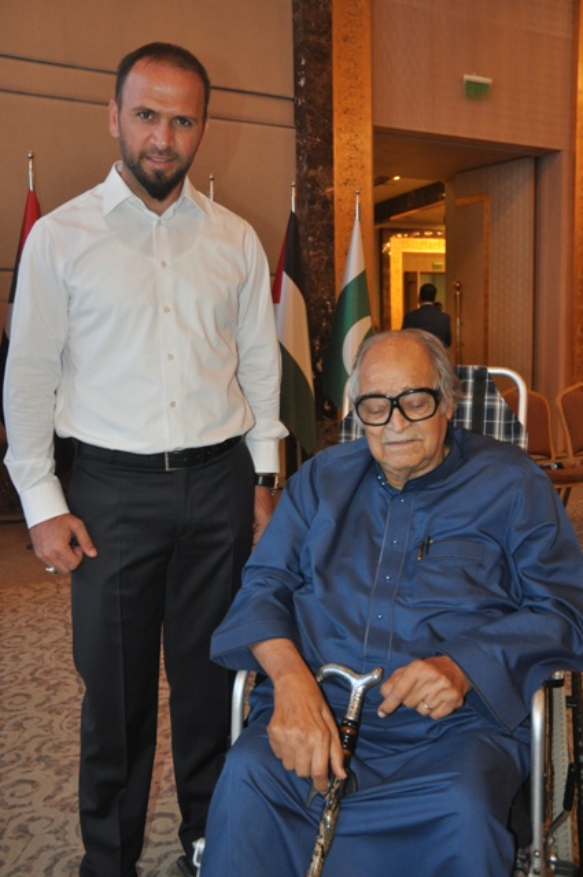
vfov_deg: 53.2
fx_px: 877
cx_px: 292
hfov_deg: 36.8
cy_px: 438
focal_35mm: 36
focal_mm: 24
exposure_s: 1/60
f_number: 3.8
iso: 800
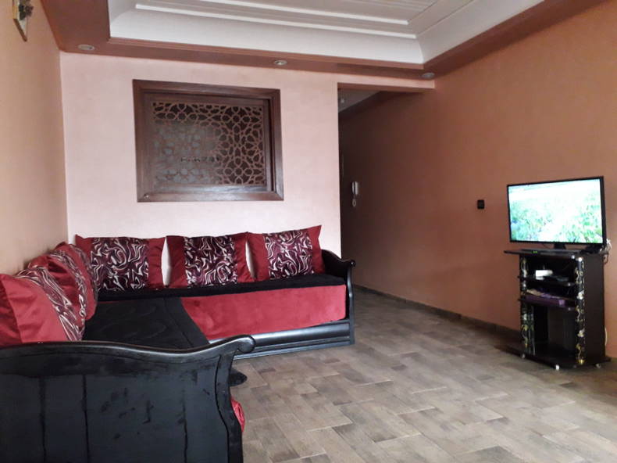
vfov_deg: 51.3
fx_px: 481
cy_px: 232
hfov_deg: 65.3
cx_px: 308
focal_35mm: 27
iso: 400
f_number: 1.9
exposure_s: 1/25
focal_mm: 3.6
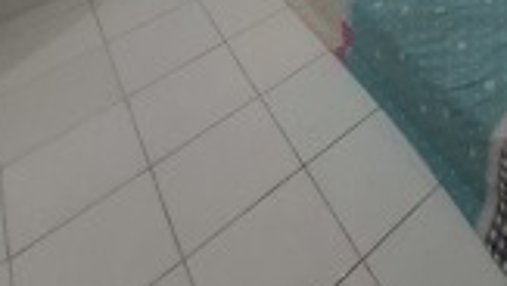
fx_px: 538
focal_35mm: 40
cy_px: -323
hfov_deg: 44.0
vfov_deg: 17.6
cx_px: 493
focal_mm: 1.74
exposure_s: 1/25
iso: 250
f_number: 2.2
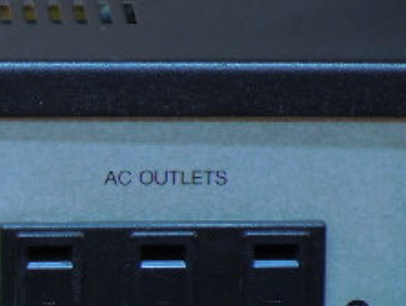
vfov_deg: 2.6
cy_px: 382
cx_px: -89
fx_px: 6731
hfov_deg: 3.4
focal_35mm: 573
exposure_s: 1/3
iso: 100
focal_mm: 36
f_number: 4.7
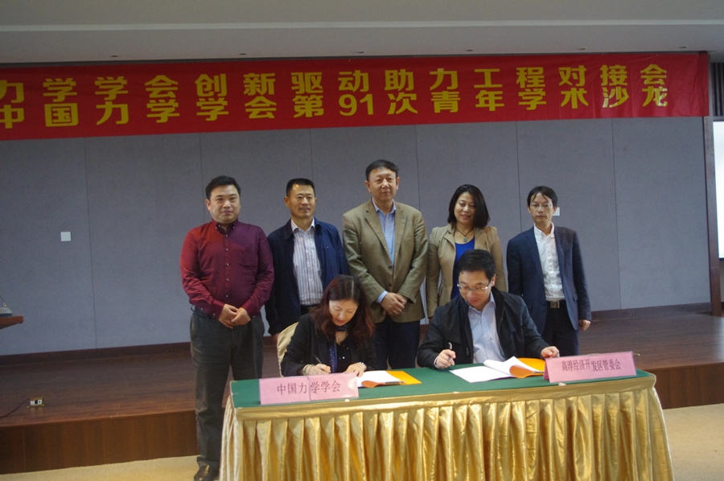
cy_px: 240
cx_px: 362
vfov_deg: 29.2
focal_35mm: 46
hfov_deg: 42.8
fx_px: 924
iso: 2500
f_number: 5
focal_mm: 30.63
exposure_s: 1/60
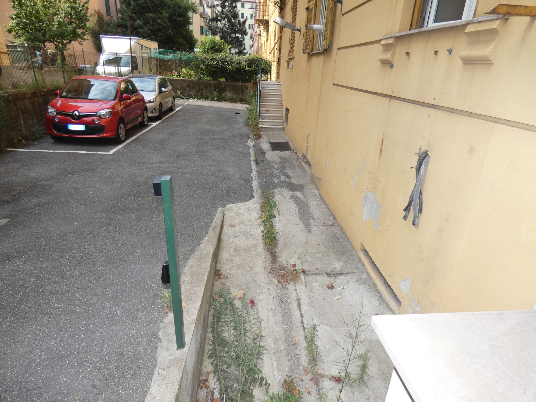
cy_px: 201
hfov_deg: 81.7
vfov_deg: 66.0
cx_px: 268
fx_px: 310
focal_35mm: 20
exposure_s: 1/640
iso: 80
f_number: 2.8
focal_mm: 3.6
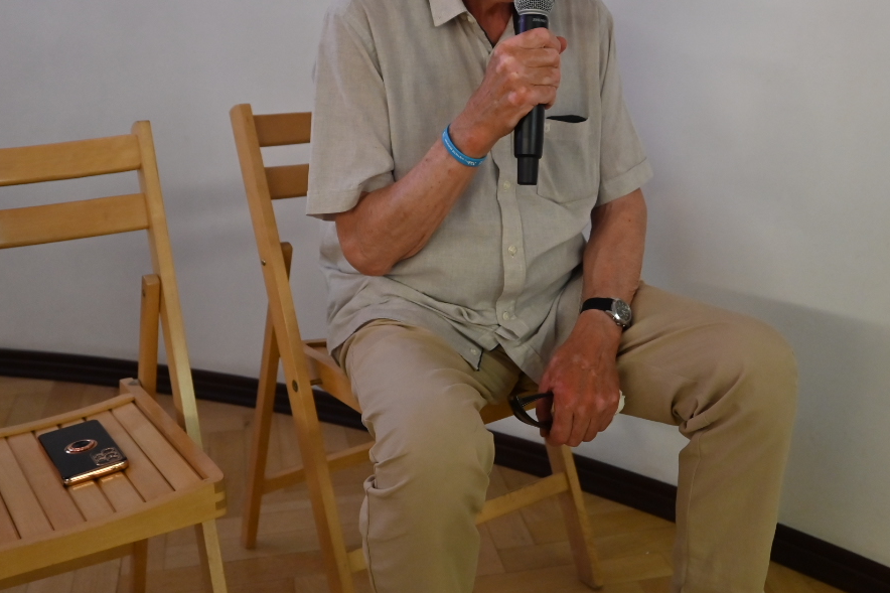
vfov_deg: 30.1
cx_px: 539
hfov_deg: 44.3
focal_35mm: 44
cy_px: 159
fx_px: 1088
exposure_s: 1/400
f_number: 2.8
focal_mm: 24
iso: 1600
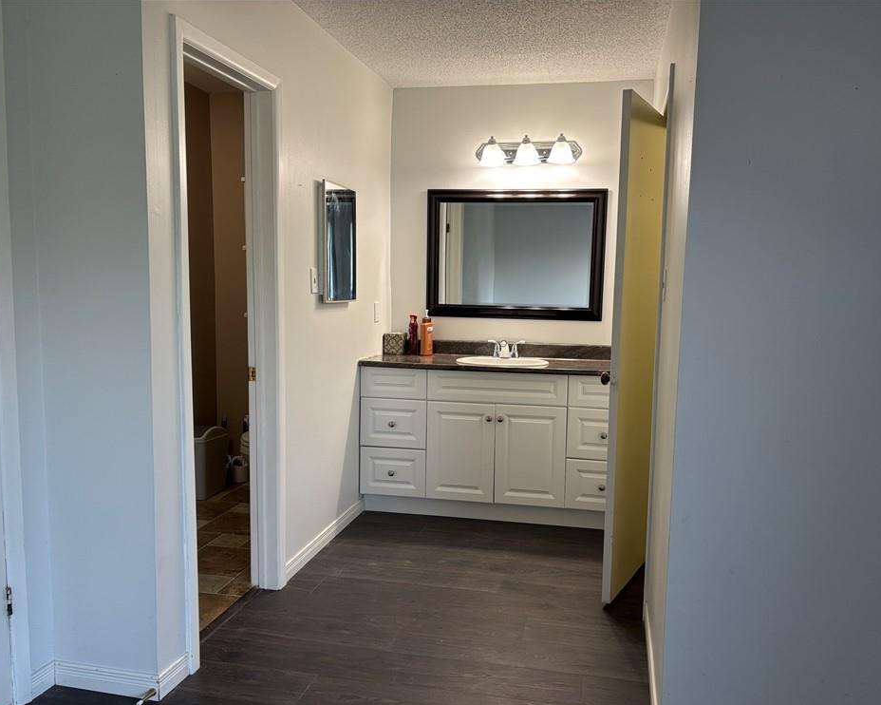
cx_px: 458
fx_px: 730
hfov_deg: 62.2
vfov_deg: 51.5
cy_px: 364
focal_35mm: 28
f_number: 1.6
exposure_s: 1/60
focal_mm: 5.96
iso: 100
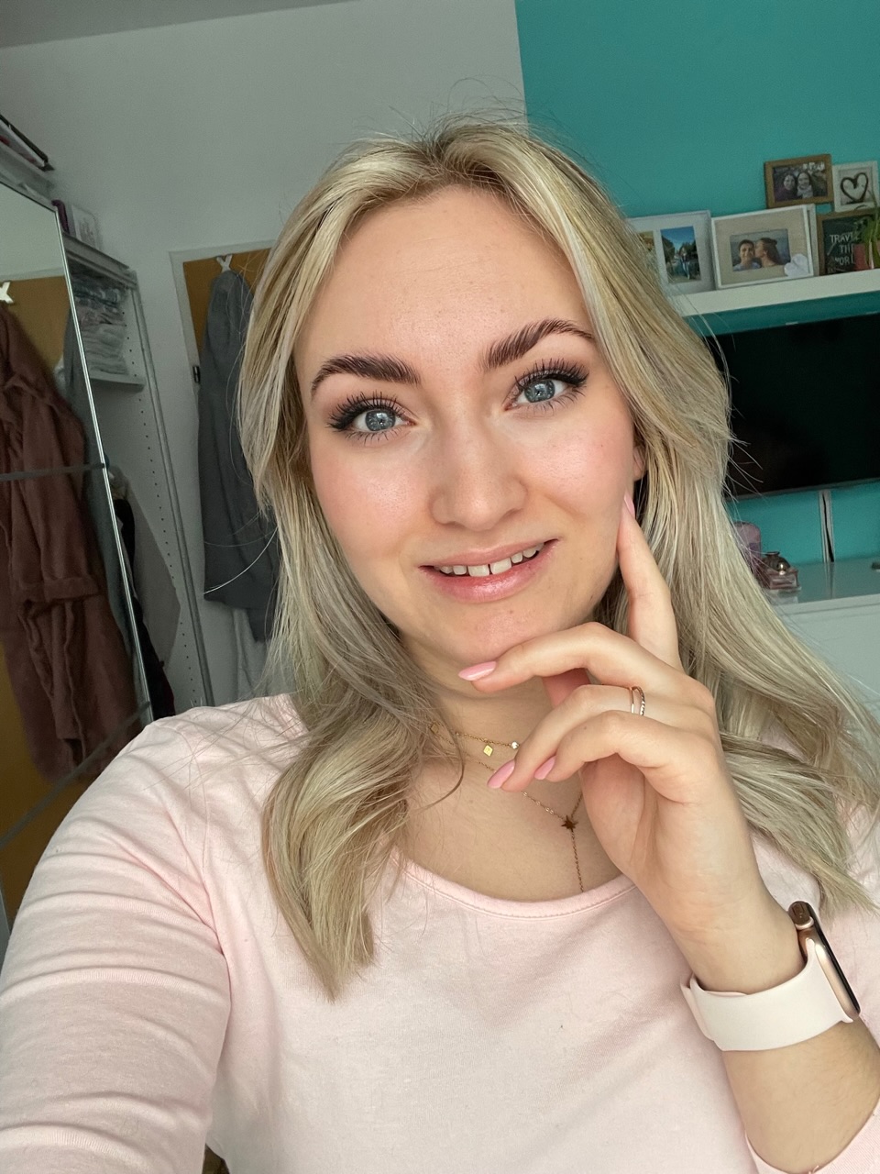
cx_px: 440
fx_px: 1017
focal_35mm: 30
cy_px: 587
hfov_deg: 46.8
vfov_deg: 60.0
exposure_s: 1/60
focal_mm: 2.71
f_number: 2.2
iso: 160
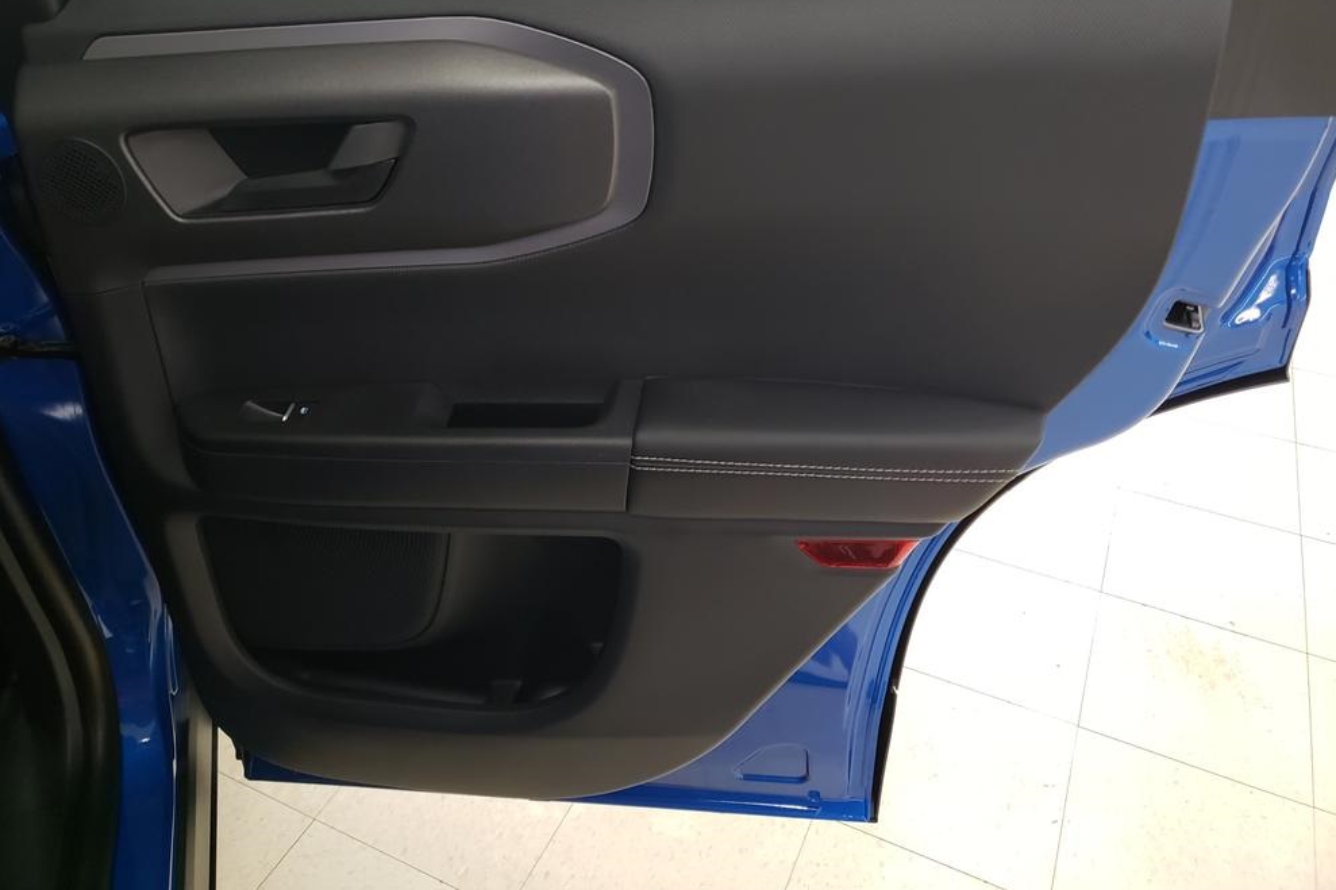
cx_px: 647
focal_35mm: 28
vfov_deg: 46.2
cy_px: 373
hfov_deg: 65.5
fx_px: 1039
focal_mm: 4.3
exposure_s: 1/60
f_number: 1.5
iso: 200
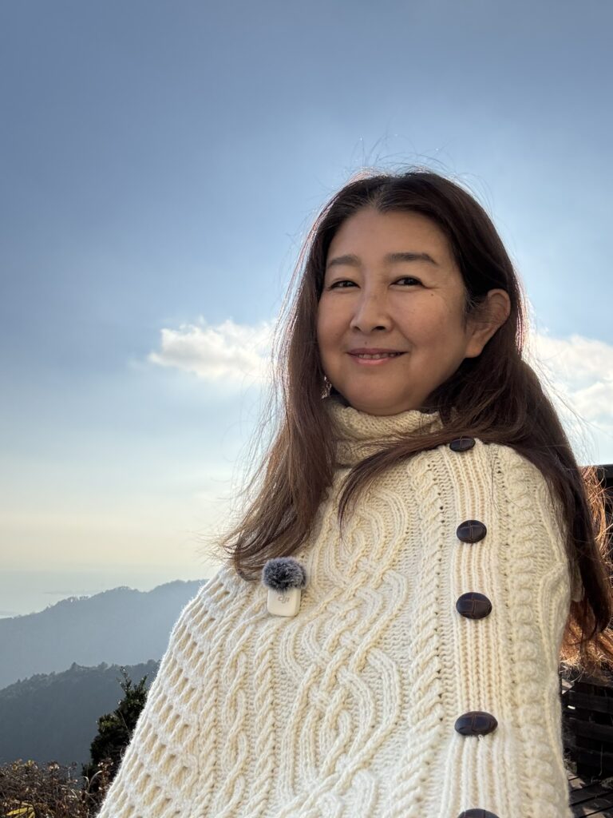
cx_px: 306
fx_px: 708
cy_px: 409
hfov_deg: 46.8
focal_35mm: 30
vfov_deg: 60.0
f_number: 1.9
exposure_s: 1/1739
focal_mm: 2.69
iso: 25
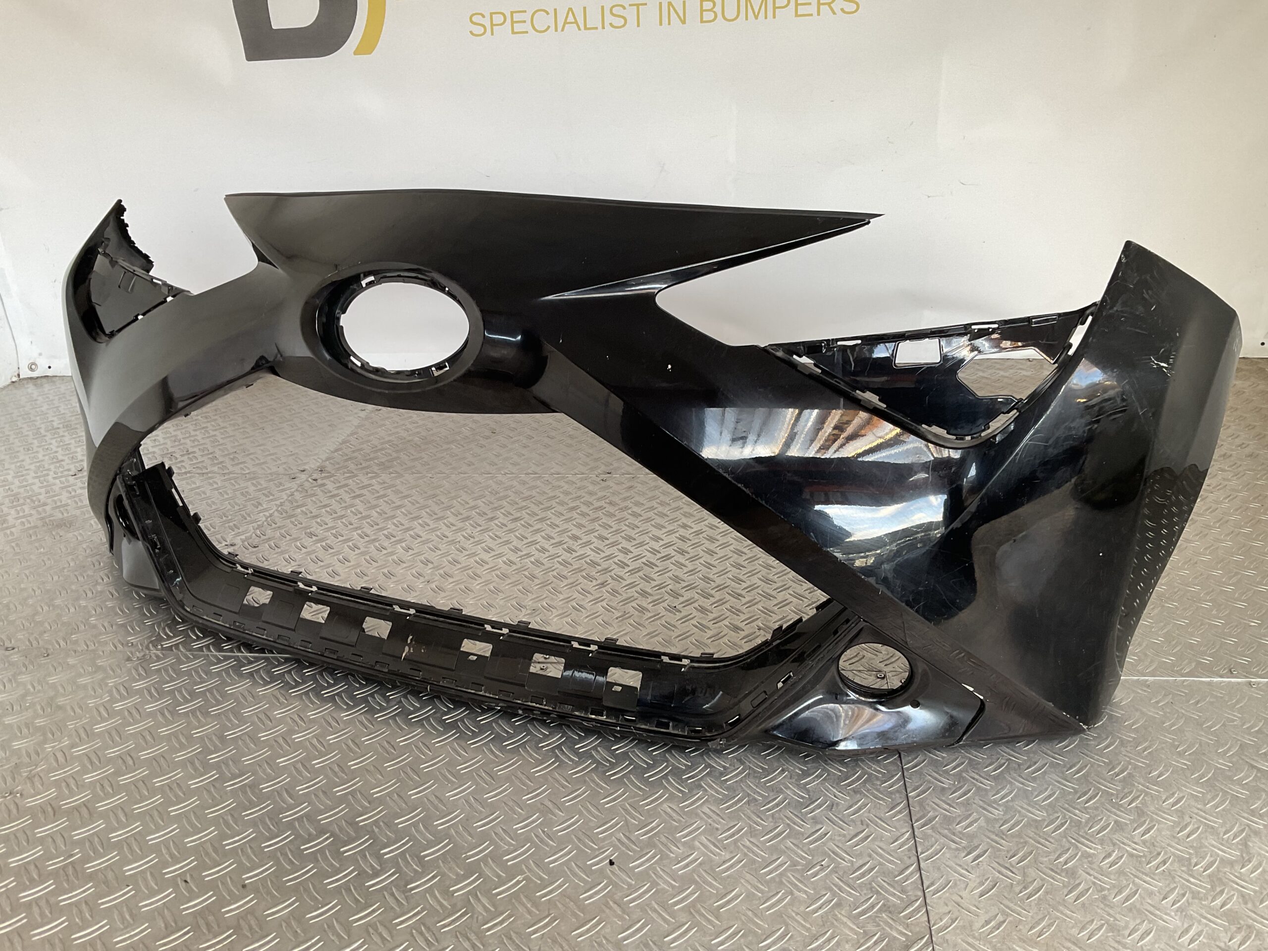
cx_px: 634
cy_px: 476
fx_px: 1062
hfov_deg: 61.7
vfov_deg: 48.2
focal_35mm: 29
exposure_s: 1/60
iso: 40
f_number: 1.8
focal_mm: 3
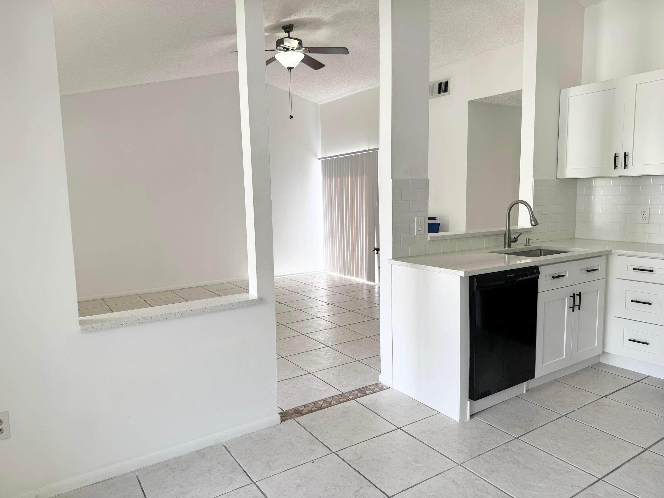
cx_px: 332
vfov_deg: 56.8
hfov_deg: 71.6
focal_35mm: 24
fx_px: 460
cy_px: 249
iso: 64
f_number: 1.78
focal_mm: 6.76
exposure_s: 1/121
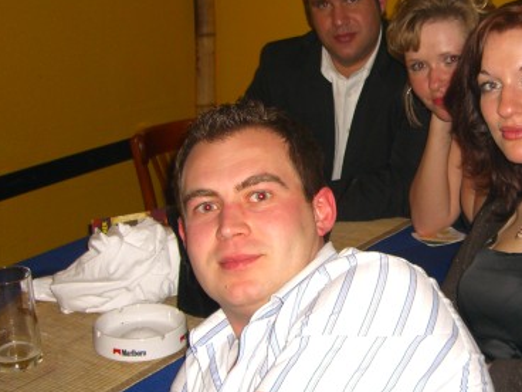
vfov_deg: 23.6
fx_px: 935
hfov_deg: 30.5
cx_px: 409
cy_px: 169
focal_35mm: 62
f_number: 2.8
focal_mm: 7.9
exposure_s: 1/60
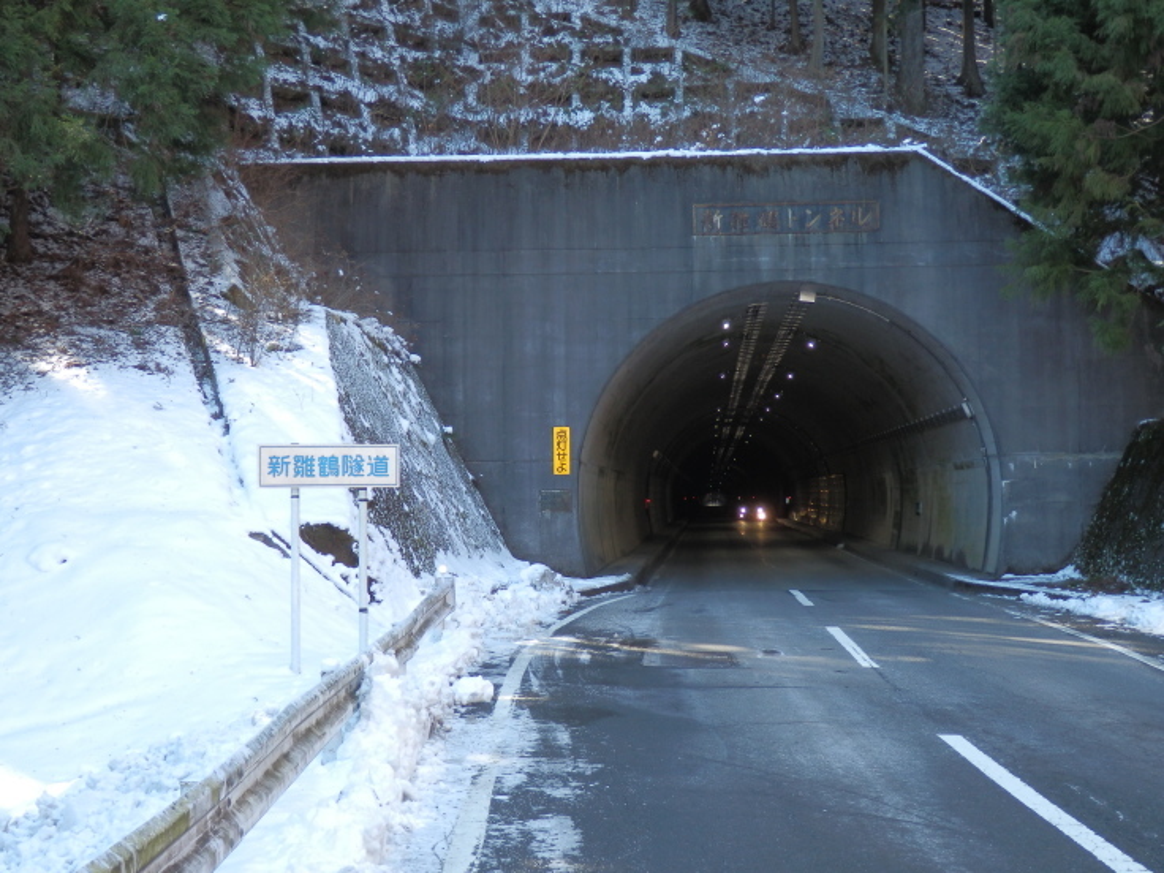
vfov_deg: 29.7
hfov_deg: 38.9
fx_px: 1648
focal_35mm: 49
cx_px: 582
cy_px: 436
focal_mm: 8.9
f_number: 4
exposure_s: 1/80
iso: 125
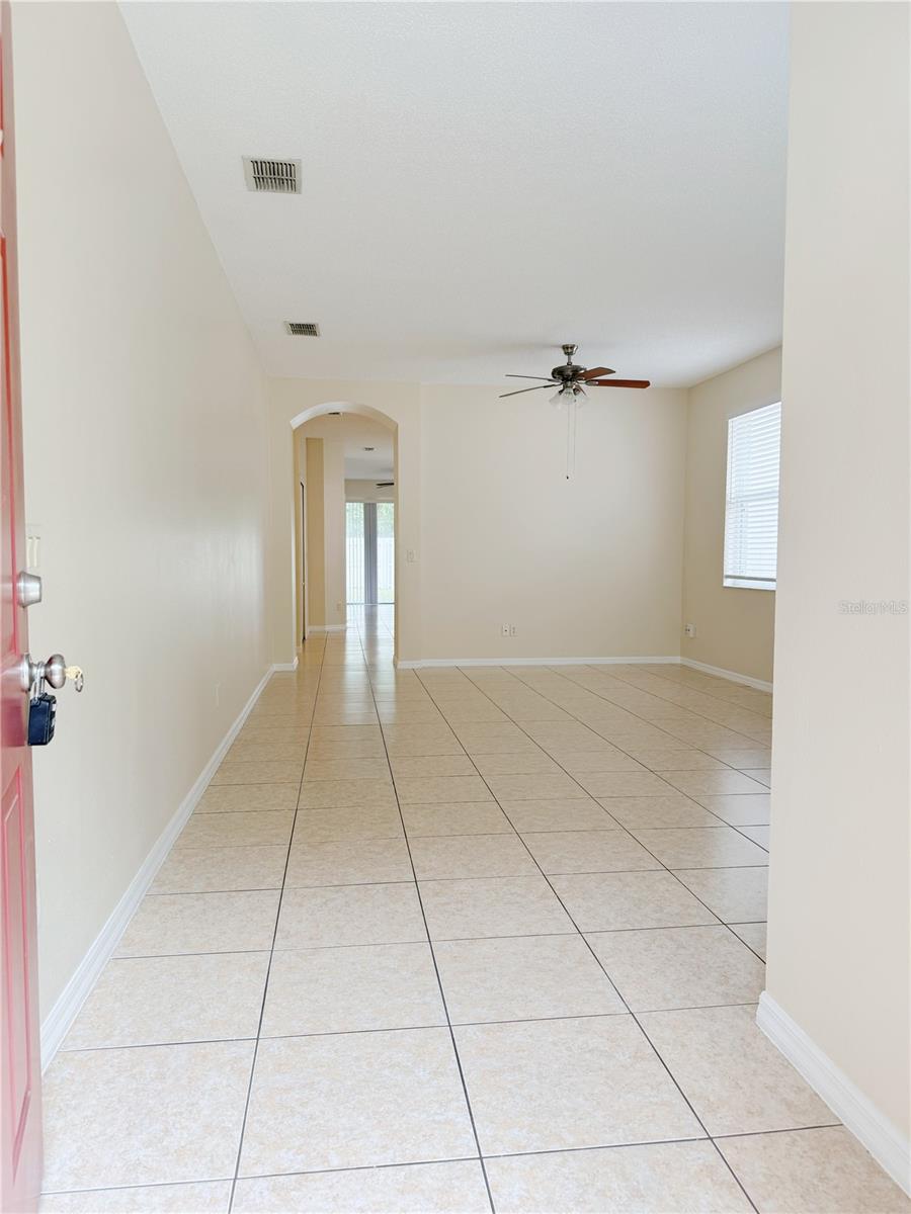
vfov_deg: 71.6
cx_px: 456
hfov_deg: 56.8
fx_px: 842
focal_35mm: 24
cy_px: 607
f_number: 1.78
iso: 80
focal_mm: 6.76
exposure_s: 1/169
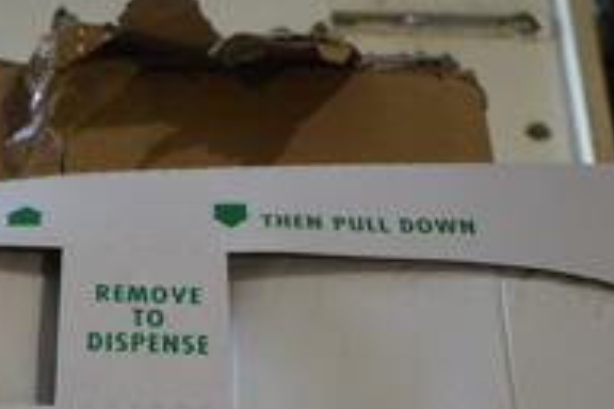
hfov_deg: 23.2
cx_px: 109
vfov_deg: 14.7
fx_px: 1467
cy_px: 626
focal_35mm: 86
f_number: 3.5
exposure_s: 1/250
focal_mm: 18
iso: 720
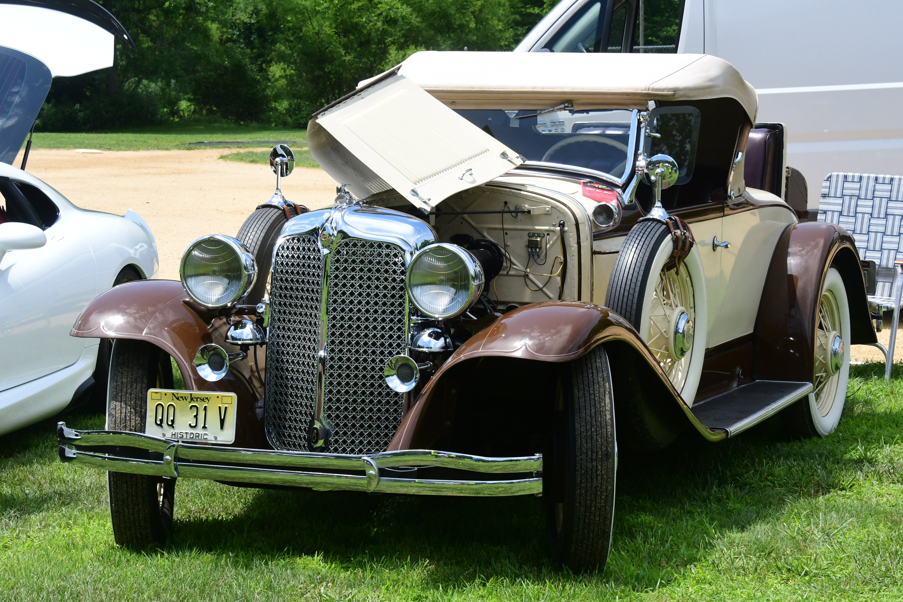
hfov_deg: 20.0
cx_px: 452
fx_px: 2558
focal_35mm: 102
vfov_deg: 13.4
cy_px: 301
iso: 1250
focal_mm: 68
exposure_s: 1/1000
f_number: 13
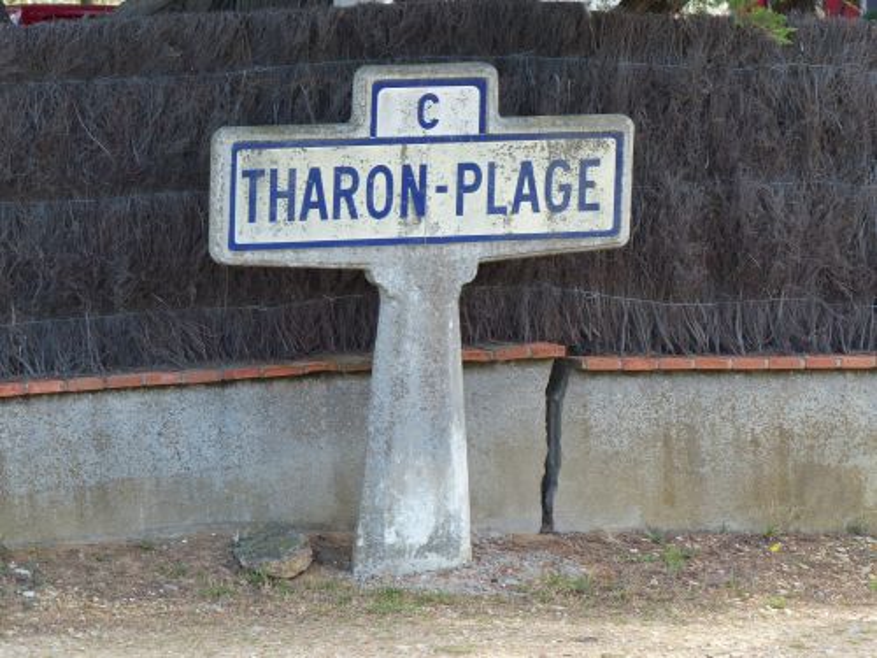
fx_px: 8386
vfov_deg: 4.5
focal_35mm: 331
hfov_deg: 6.0
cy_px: 329
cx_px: 438
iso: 100
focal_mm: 59.5
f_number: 4
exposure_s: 1/125
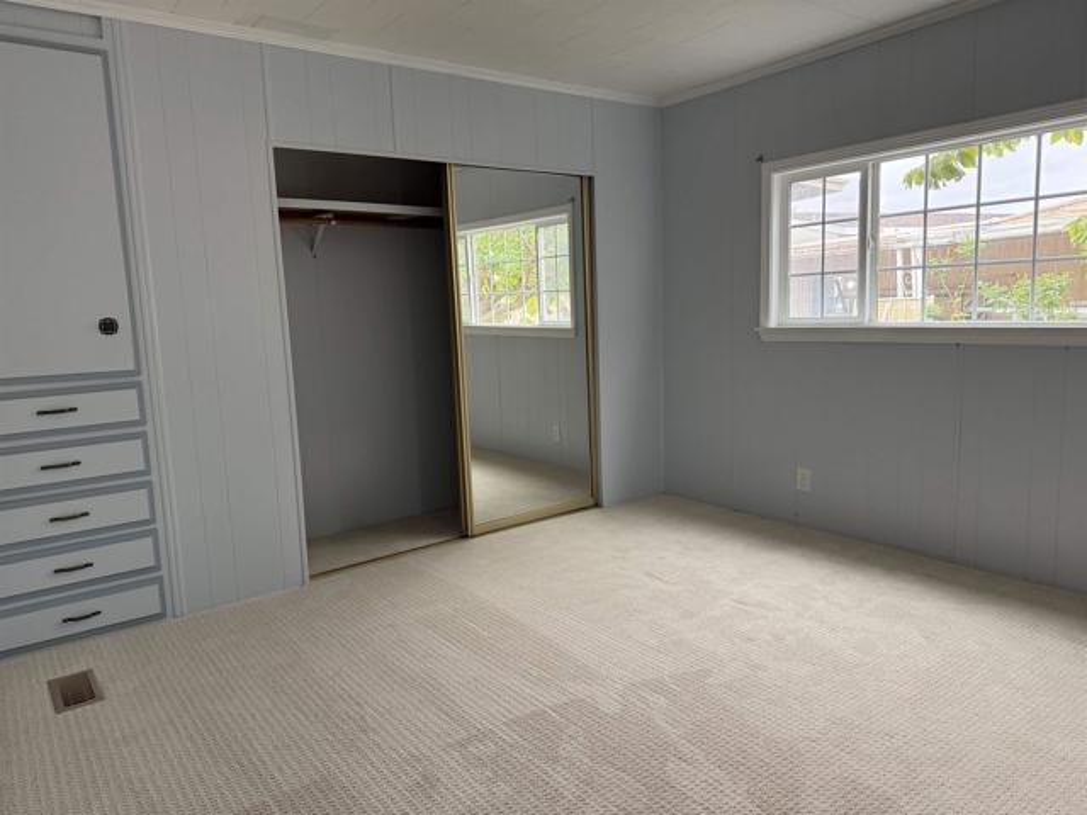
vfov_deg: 56.8
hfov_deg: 71.6
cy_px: 408
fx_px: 754
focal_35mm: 24
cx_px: 544
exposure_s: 1/120
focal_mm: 6.76
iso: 250
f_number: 1.78
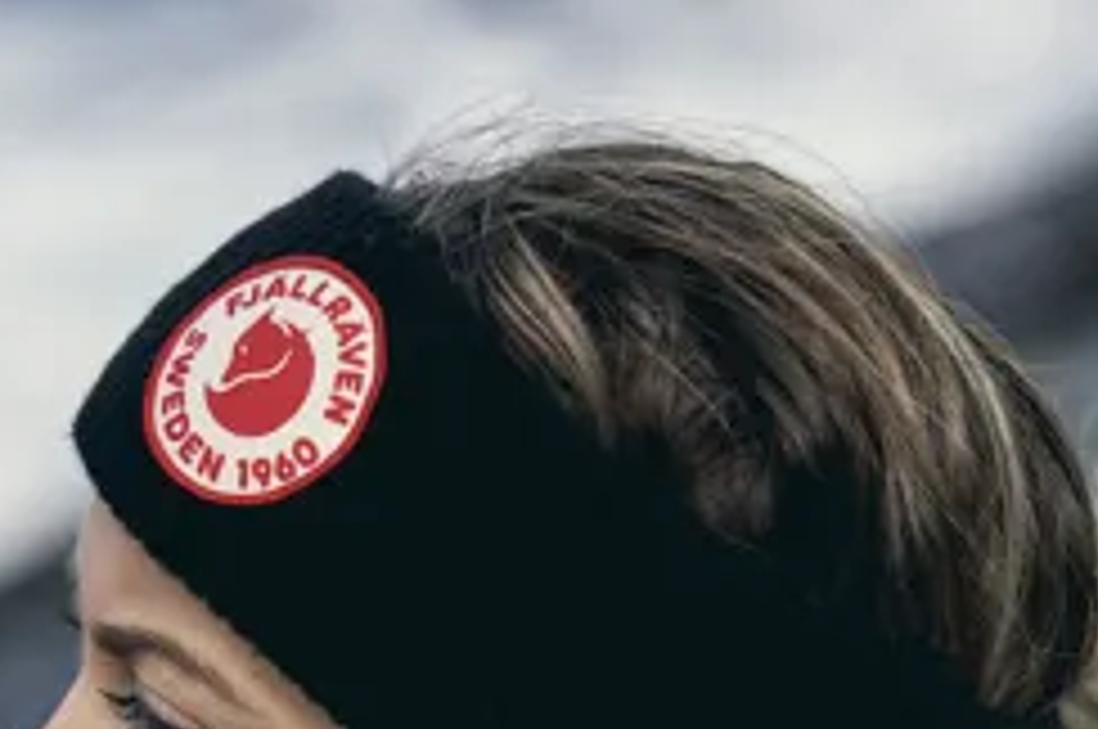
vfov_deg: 4.3
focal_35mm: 315
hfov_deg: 6.5
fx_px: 9595
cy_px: 1073
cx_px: 666
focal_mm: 96
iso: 250
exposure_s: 1/1600
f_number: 4
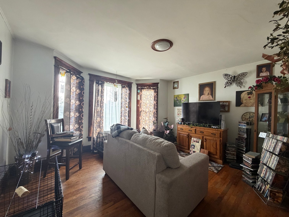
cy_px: 108
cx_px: 144
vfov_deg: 85.7
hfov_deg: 102.1
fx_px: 117
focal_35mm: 14
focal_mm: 2.22
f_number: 2.2
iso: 320
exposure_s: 1/78
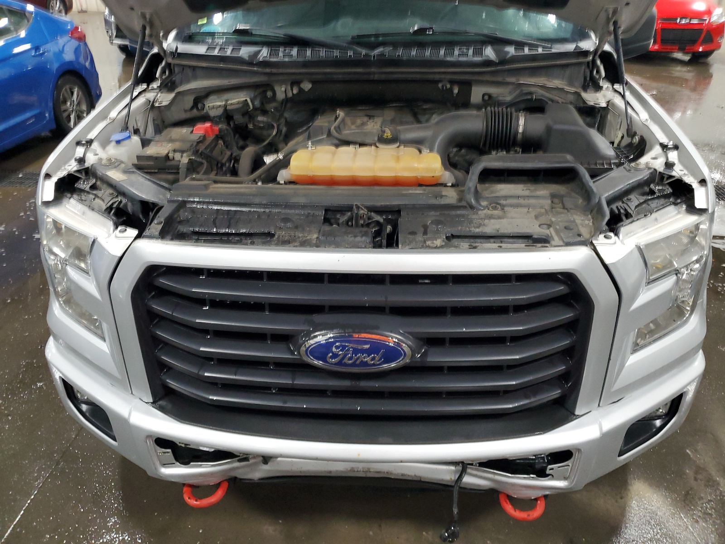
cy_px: 272
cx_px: 362
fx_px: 545
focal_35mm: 26
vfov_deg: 53.1
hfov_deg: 67.3
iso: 205
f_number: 1.5
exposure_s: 1/60.2
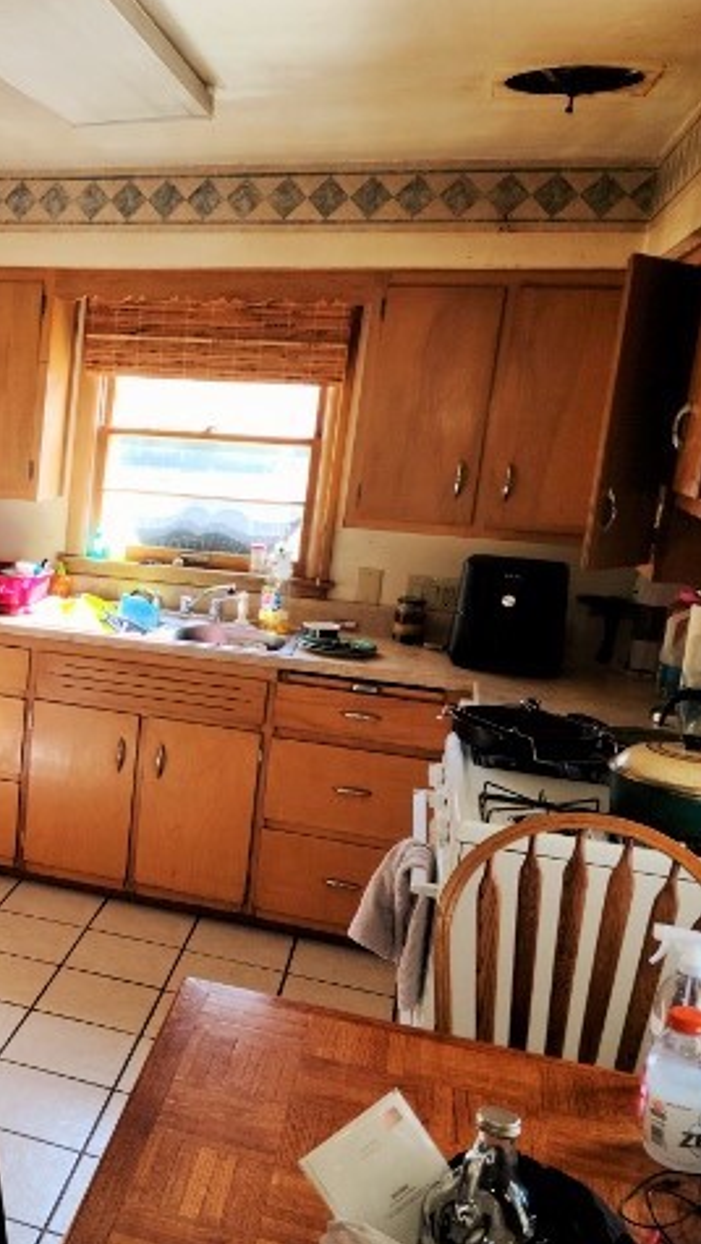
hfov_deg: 26.0
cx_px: -133
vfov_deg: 49.4
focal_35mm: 41
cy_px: 619
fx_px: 1354
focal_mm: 5.9
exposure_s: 1/30
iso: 25
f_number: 2
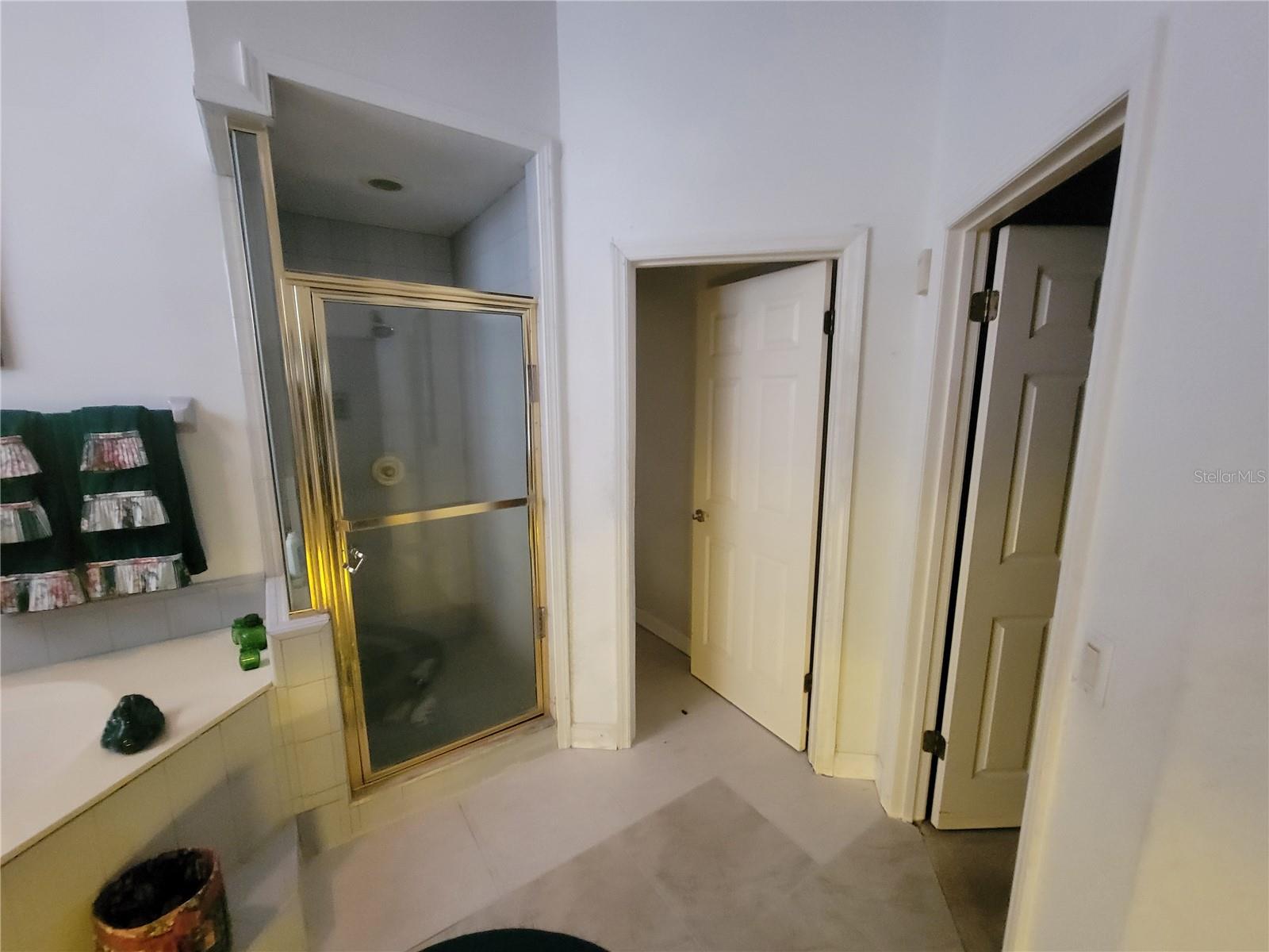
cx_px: 634
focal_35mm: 13
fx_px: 477
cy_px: 476
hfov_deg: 106.2
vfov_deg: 89.9
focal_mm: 2.2
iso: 800
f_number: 2.2
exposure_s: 1/24
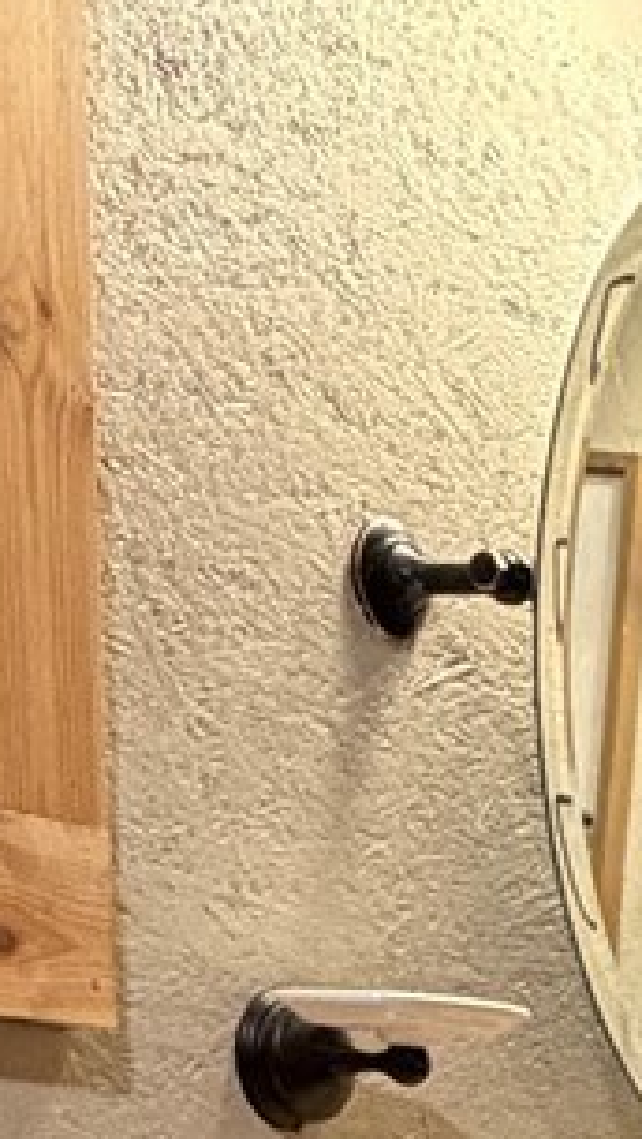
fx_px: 2900
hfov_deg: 11.0
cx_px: 1459
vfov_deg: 19.2
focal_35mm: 96
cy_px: 1748
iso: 400
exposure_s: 1/60
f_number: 2.2
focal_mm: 2.22
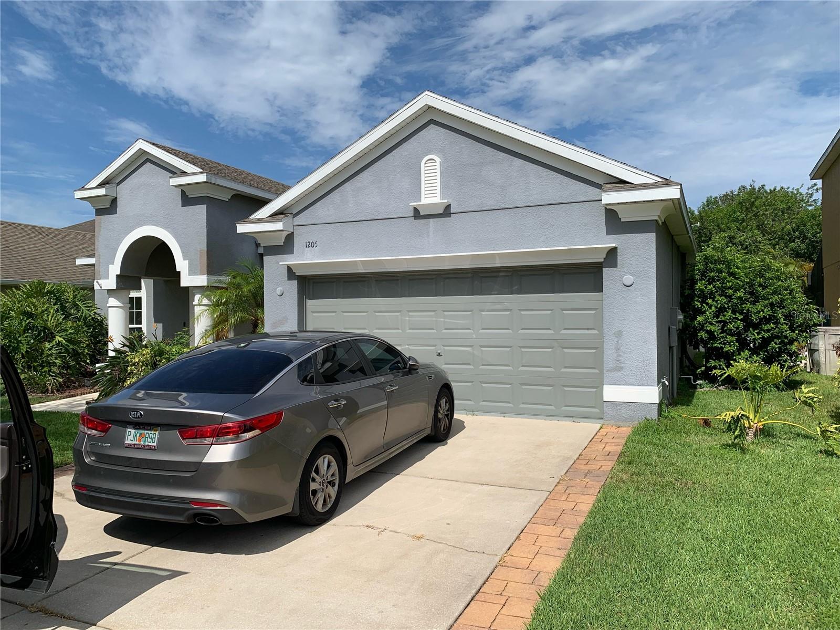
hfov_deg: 67.3
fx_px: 631
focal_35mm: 26
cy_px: 315
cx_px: 420
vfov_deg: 53.1
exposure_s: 1/4098
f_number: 1.8
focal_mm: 4.25
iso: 25
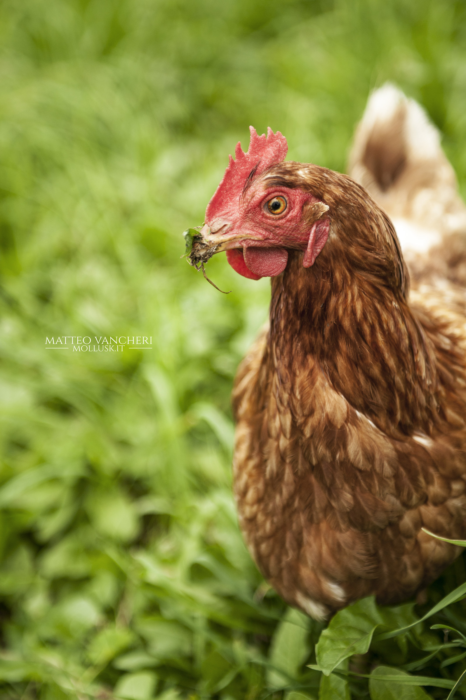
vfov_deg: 28.9
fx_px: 1361
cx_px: 233
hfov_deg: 19.4
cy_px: 350
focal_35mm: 70
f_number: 2.8
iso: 200
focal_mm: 70
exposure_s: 1/800
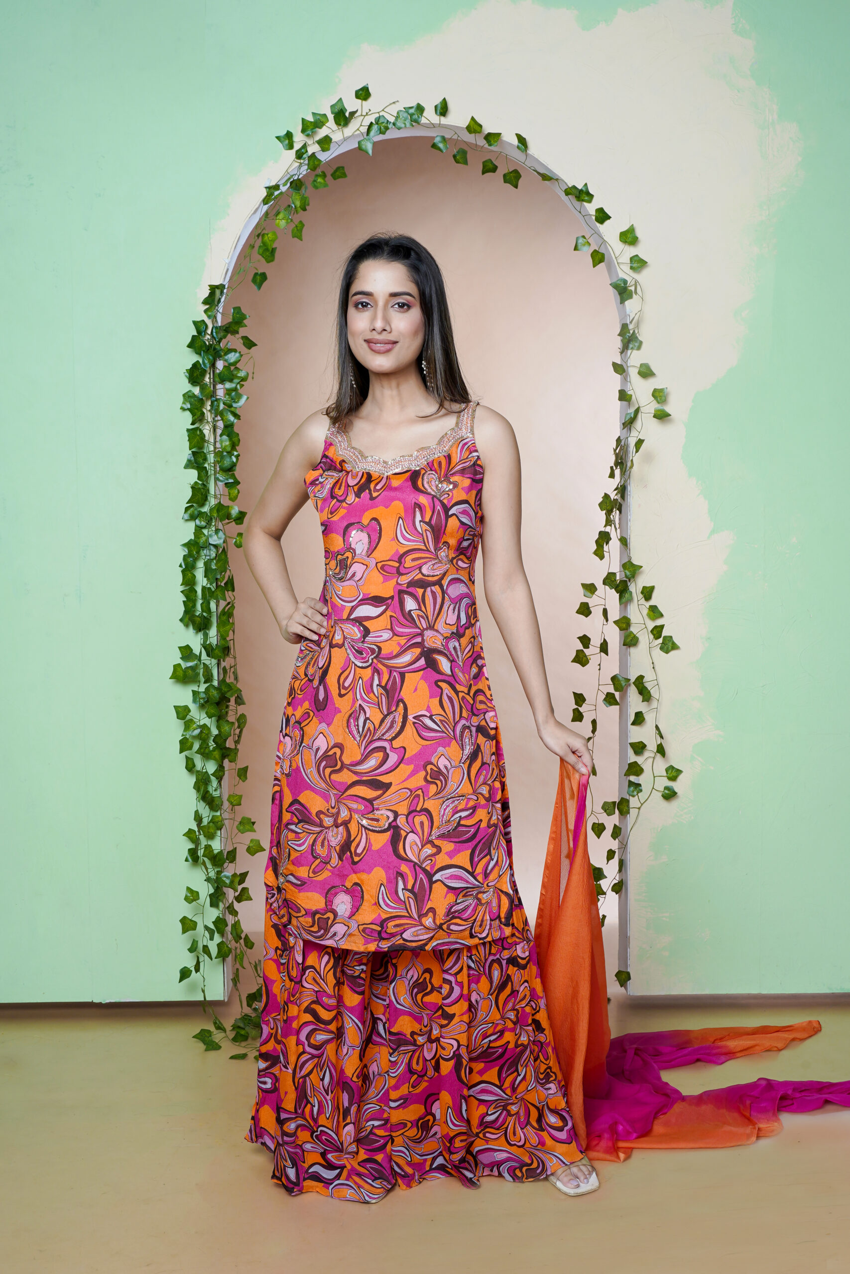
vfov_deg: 50.7
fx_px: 1346
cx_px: 425
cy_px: 637
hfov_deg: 35.1
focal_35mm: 38
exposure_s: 1/125
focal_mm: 38
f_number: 13
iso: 200
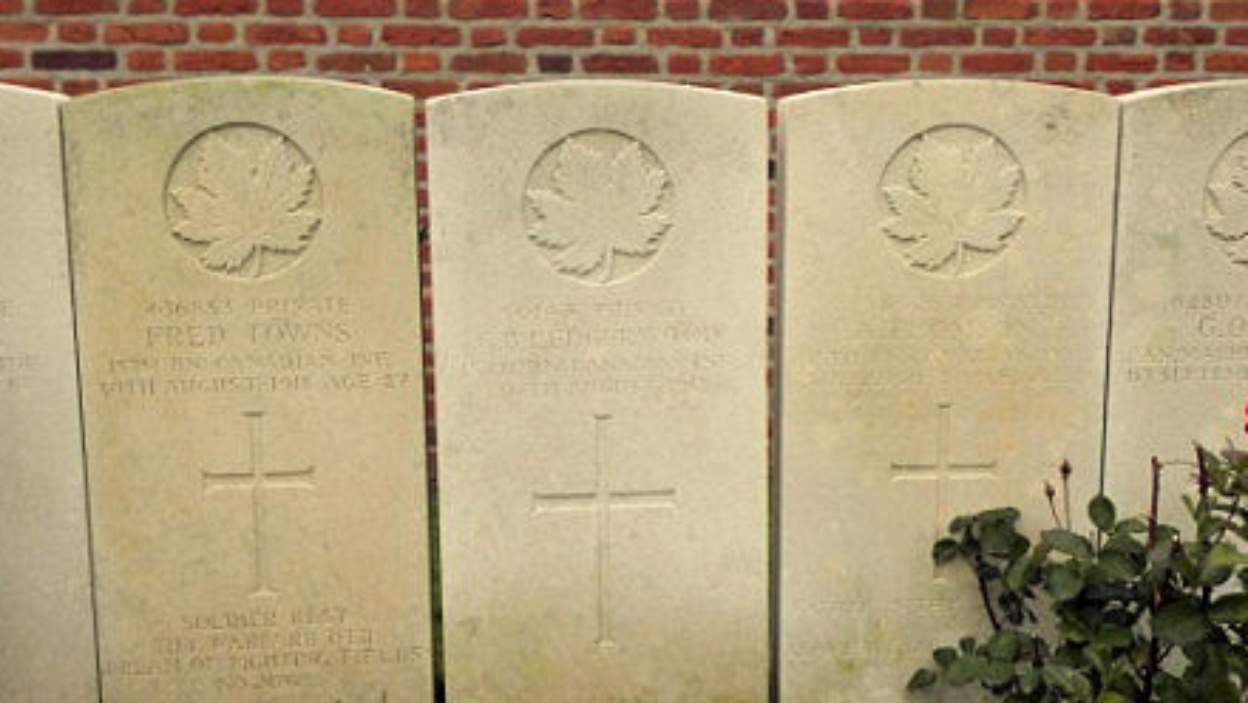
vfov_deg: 23.5
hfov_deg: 40.6
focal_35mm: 51
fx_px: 1689
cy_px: 346
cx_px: 615
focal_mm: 8.2
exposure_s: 1/76.5
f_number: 3.2
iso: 87
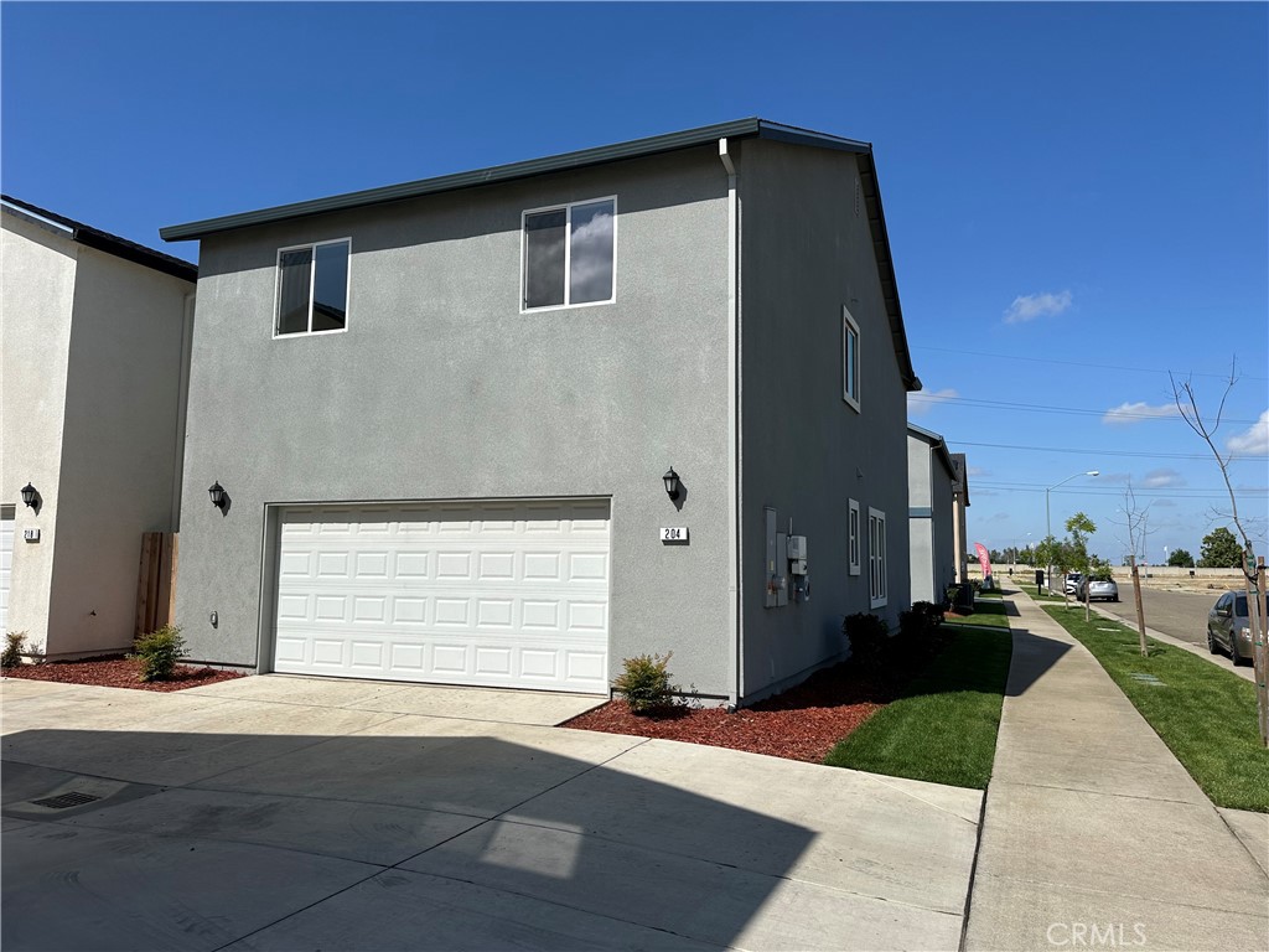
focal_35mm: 24
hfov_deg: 71.6
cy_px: 476
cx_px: 634
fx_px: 880
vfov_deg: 56.8
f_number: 1.78
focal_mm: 6.86
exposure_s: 1/8929
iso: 80
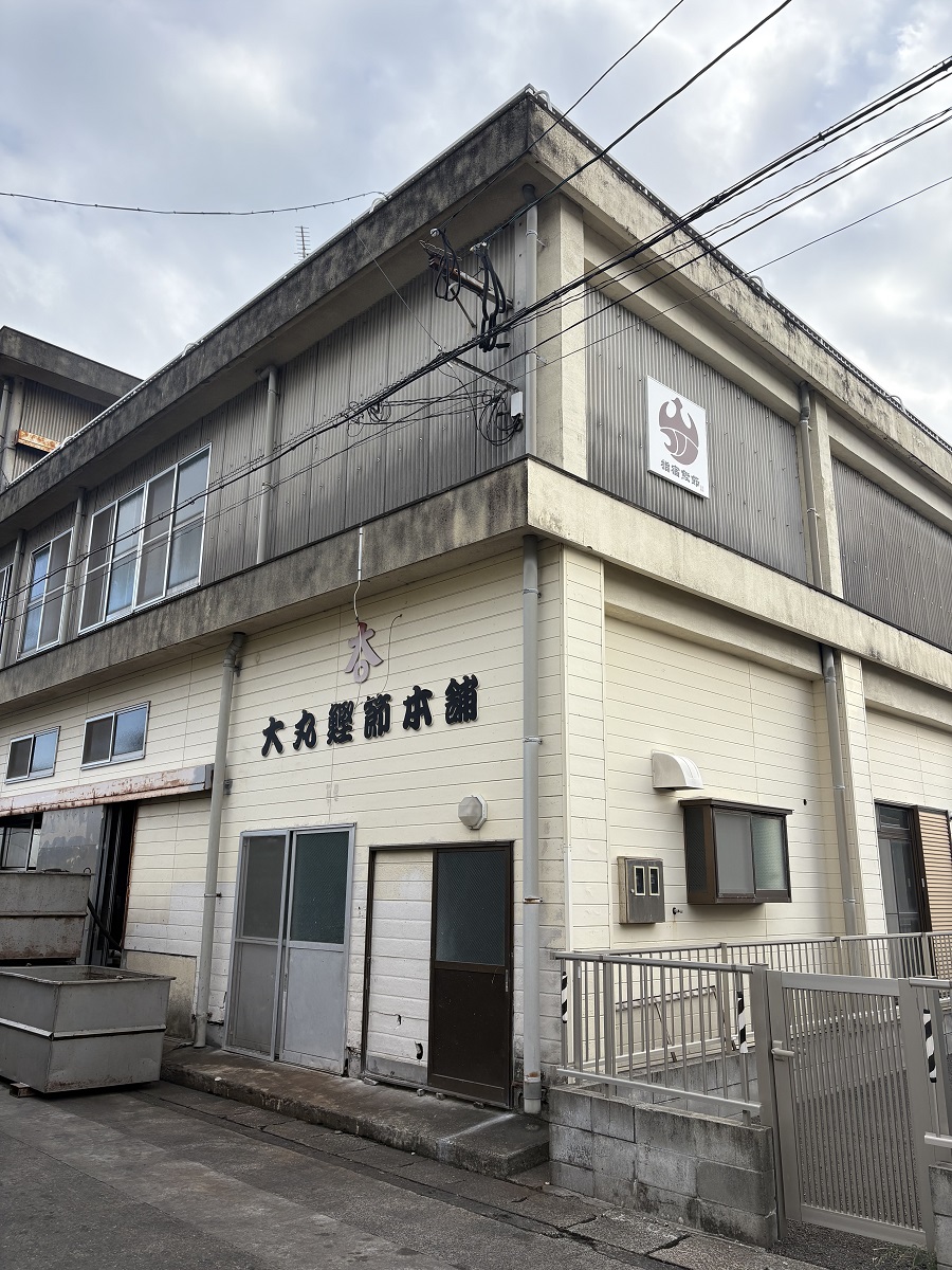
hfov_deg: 53.1
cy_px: 635
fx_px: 953
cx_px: 476
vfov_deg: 67.3
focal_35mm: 26
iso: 50
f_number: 1.6
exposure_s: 1/1393
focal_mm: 5.96
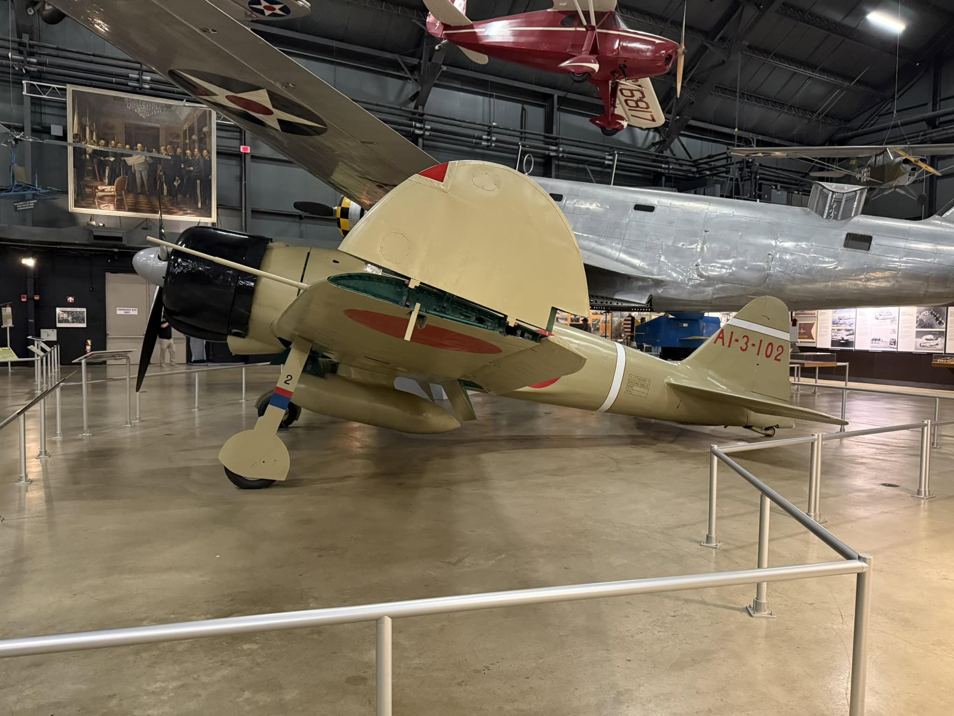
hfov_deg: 71.6
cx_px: 477
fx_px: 661
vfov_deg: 56.8
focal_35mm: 24
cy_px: 358
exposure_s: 1/40
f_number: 1.8
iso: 1000
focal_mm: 6.8
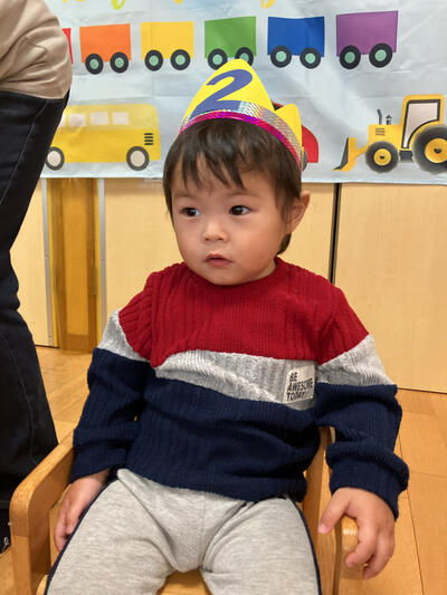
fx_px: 482
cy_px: 298
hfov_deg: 49.8
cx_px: 224
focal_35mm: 28
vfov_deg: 63.4
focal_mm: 3.99
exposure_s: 1/60
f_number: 1.8
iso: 160
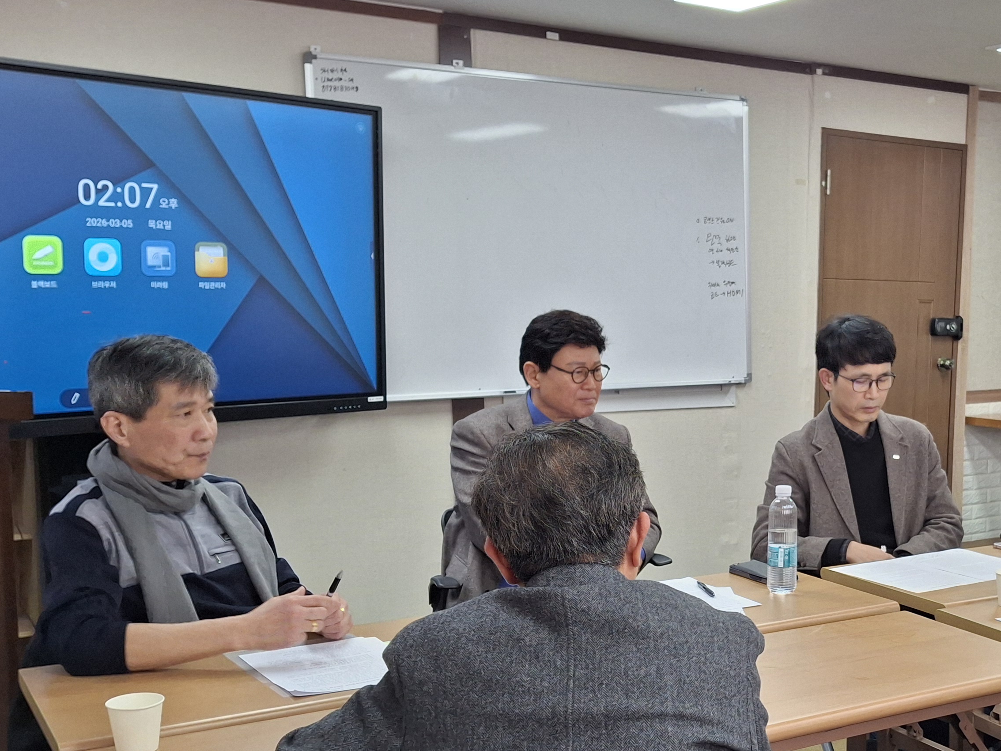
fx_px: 1301
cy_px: 441
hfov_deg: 40.1
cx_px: 822
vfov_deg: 32.1
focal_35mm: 45
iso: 100
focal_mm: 4.69
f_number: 1.8
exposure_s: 1/120
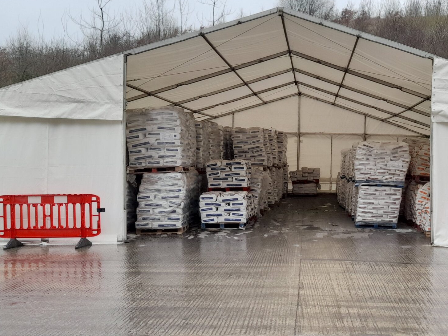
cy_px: 168
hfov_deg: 42.4
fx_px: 569
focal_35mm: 44
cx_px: 297
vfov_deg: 32.9
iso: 32
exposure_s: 1/100
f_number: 2
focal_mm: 4.6
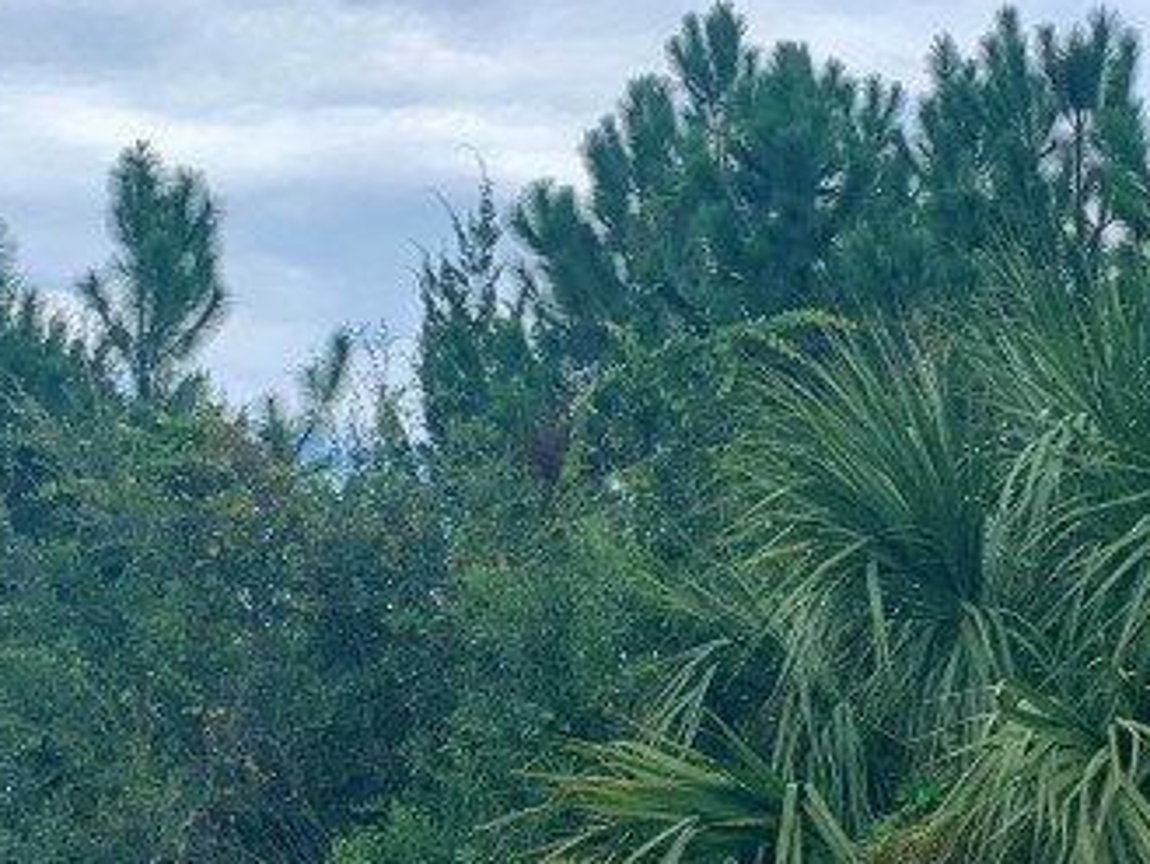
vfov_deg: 18.2
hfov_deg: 24.1
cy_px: 486
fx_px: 2692
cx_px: 619
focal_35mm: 81
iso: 25
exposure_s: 1/1387
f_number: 1.8
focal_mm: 4.25
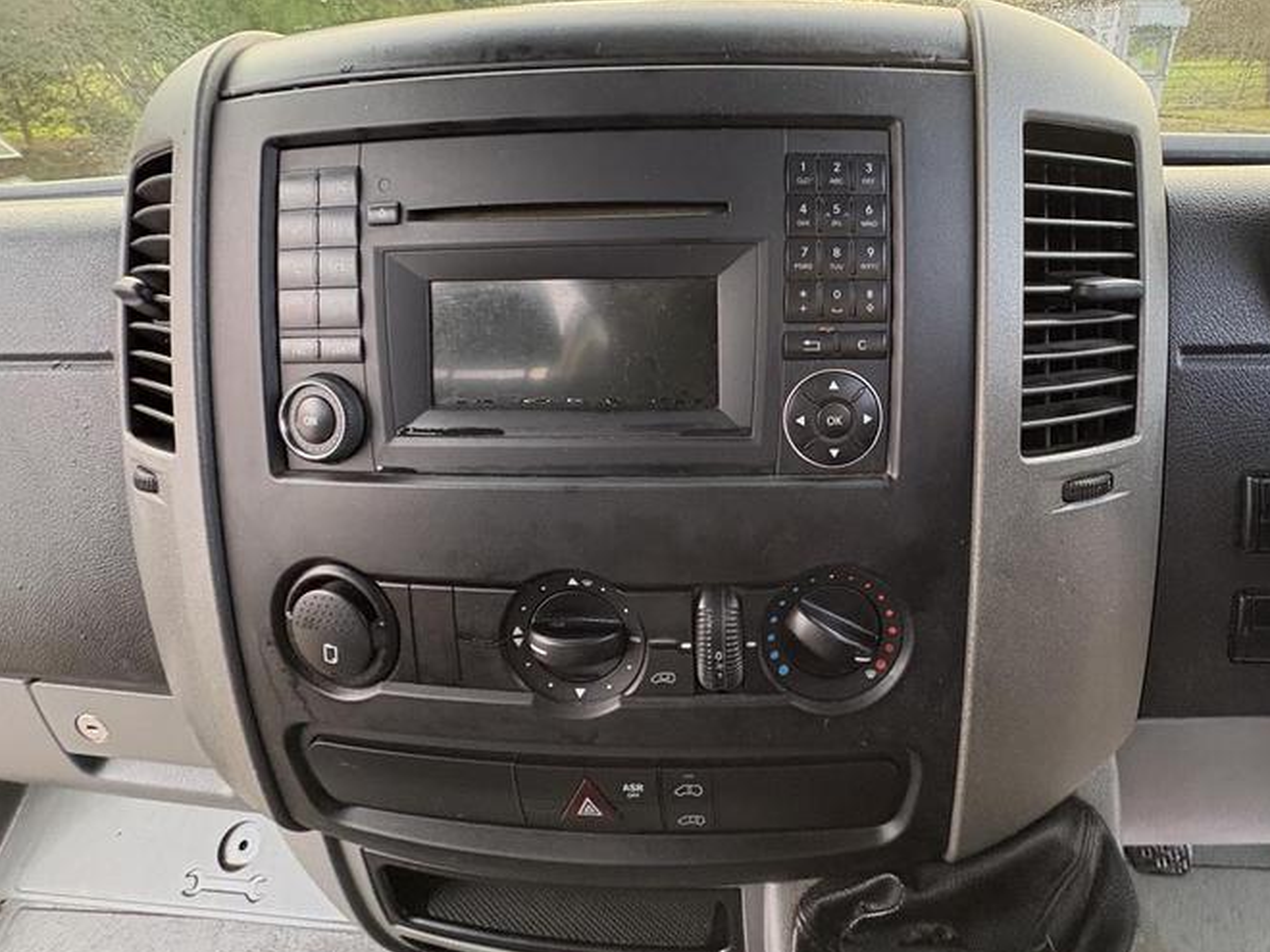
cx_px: 768
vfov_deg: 67.8
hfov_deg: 83.5
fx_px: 697
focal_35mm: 19
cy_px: 365
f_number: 2.2
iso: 250
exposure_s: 1/60
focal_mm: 2.22
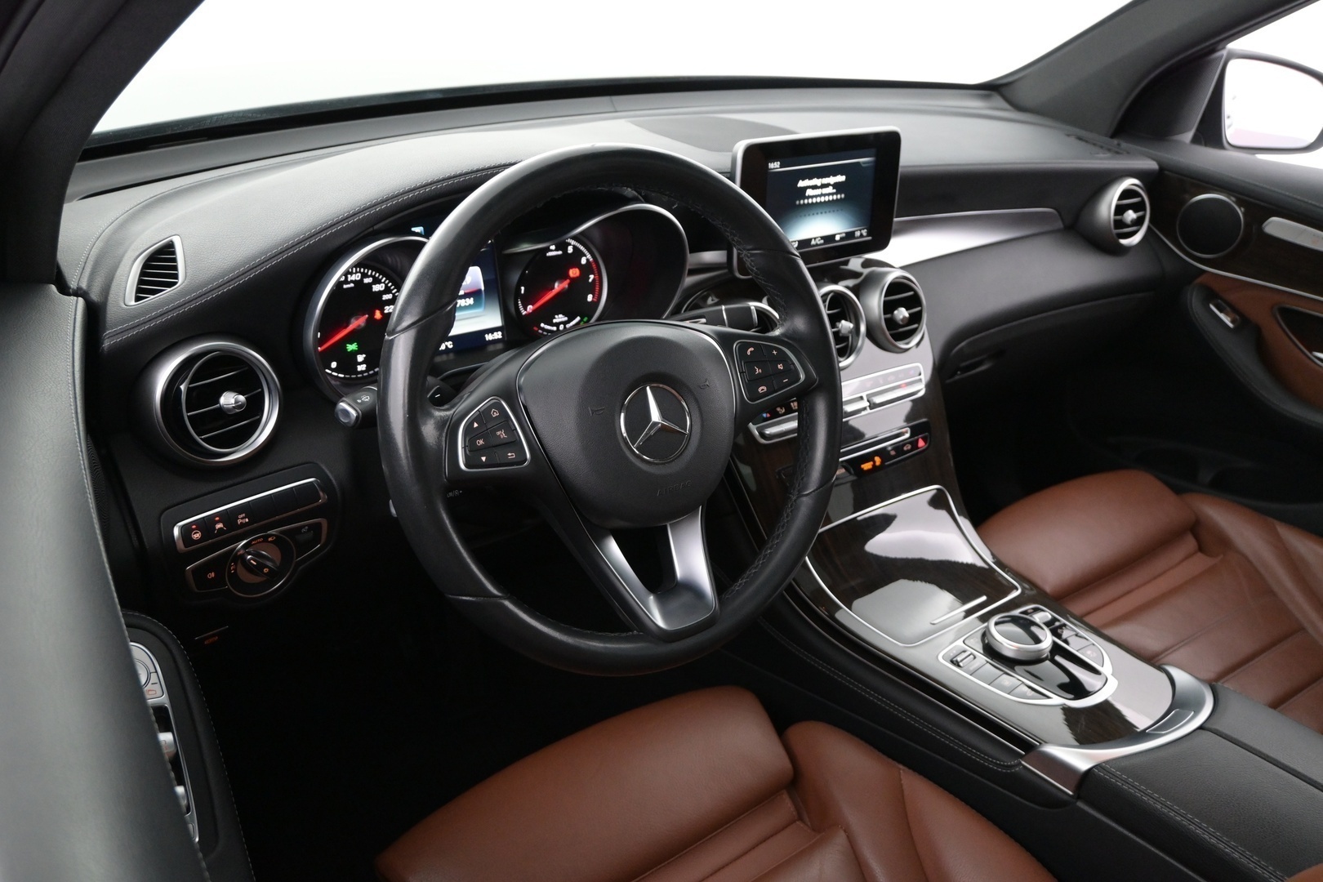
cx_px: 662
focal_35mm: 29
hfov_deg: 63.2
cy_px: 441
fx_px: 1075
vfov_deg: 44.6
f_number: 3.8
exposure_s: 1/30
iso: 2500
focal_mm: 19.5
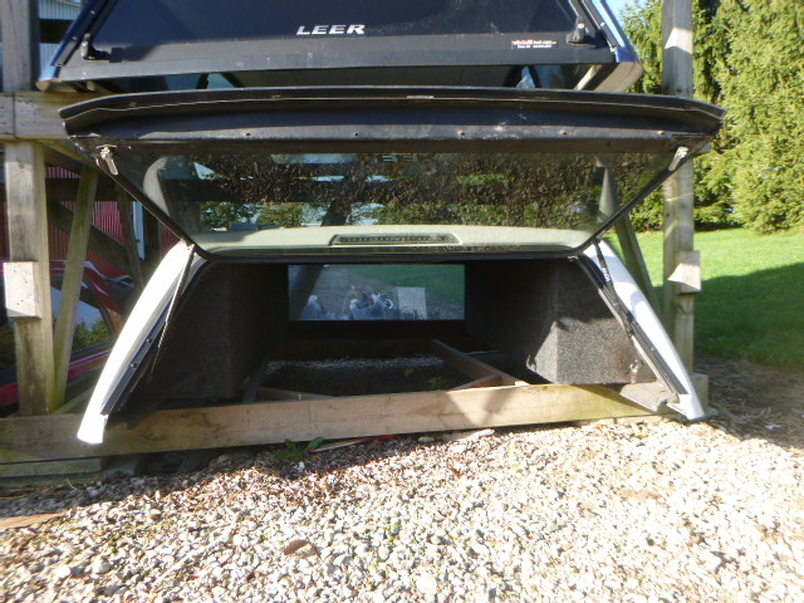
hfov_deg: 69.4
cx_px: 402
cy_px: 302
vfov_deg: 54.9
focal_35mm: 25
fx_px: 581
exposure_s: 1/100
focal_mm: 4.5
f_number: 3.9
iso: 100
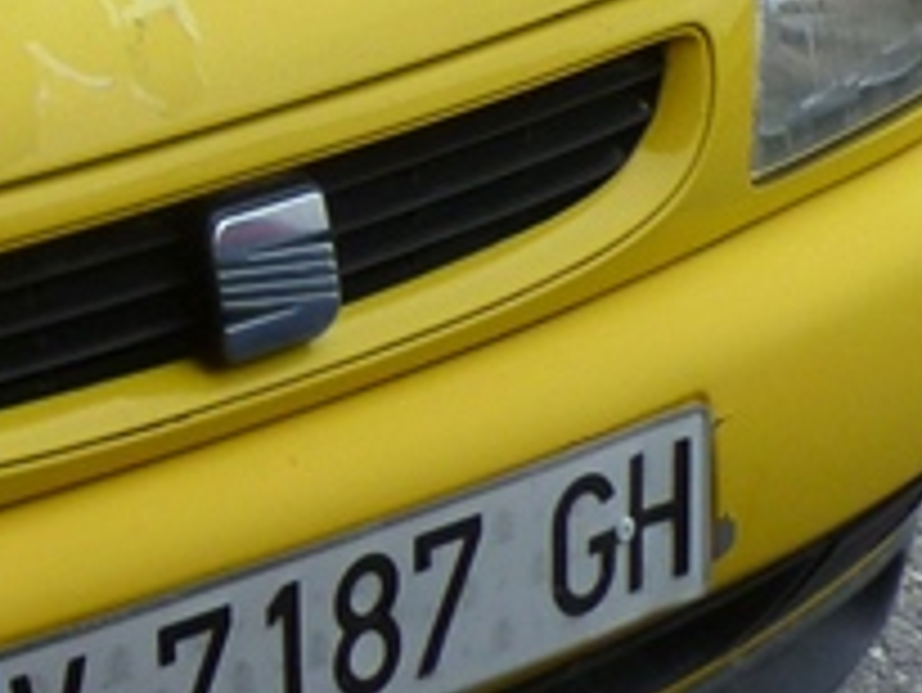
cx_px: -859
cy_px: -315
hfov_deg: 12.6
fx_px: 3731
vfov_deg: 10.3
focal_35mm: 140
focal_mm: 5
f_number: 3.3
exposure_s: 1/400
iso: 80
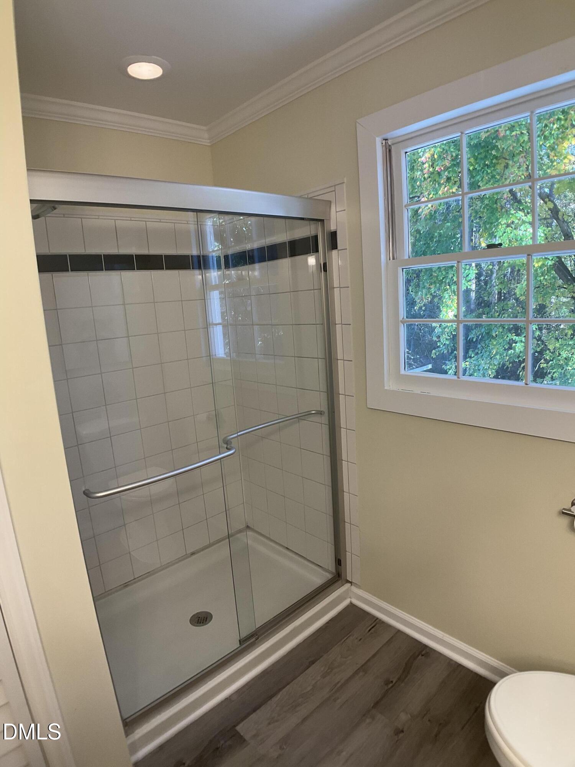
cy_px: 384
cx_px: 288
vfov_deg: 61.7
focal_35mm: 29
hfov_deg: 48.2
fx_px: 642
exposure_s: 1/60
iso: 40
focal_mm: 3
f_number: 1.8
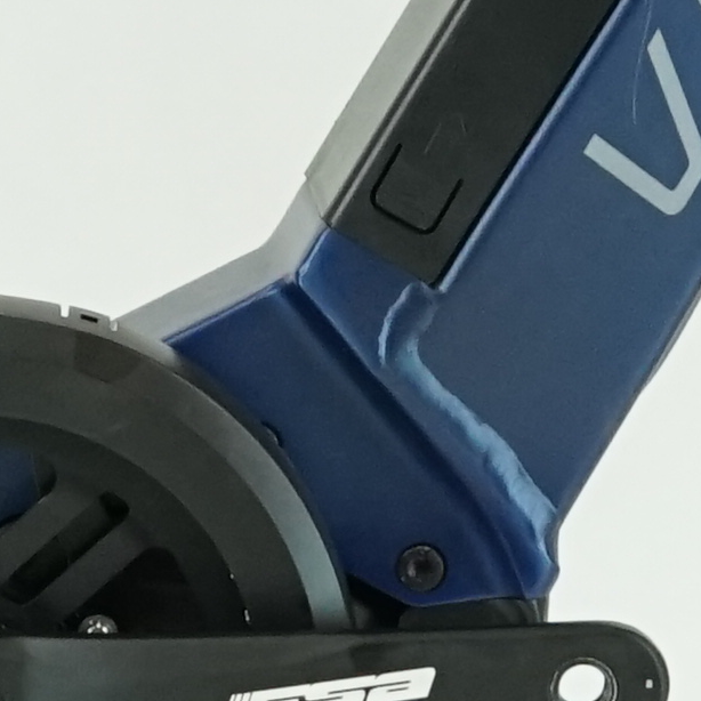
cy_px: -386
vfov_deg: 3.4
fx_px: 11799
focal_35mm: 515
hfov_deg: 3.4
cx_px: 330
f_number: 5.6
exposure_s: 1/200
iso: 1600
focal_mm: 62
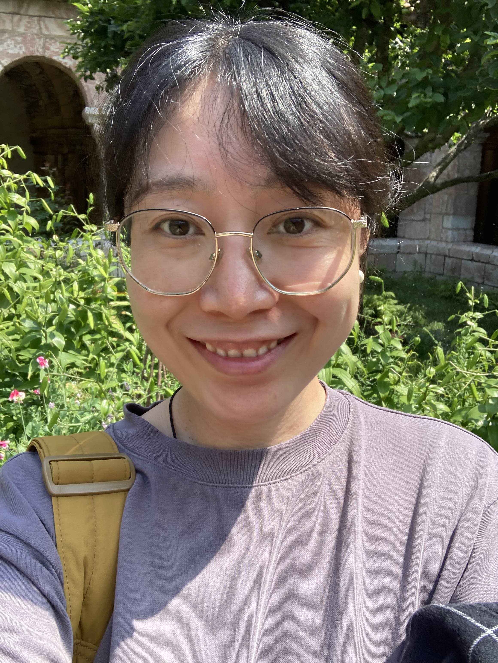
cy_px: 332
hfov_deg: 44.2
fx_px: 613
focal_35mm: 32
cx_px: 249
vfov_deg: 56.8
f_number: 2.2
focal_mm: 2.87
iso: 20
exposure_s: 1/259
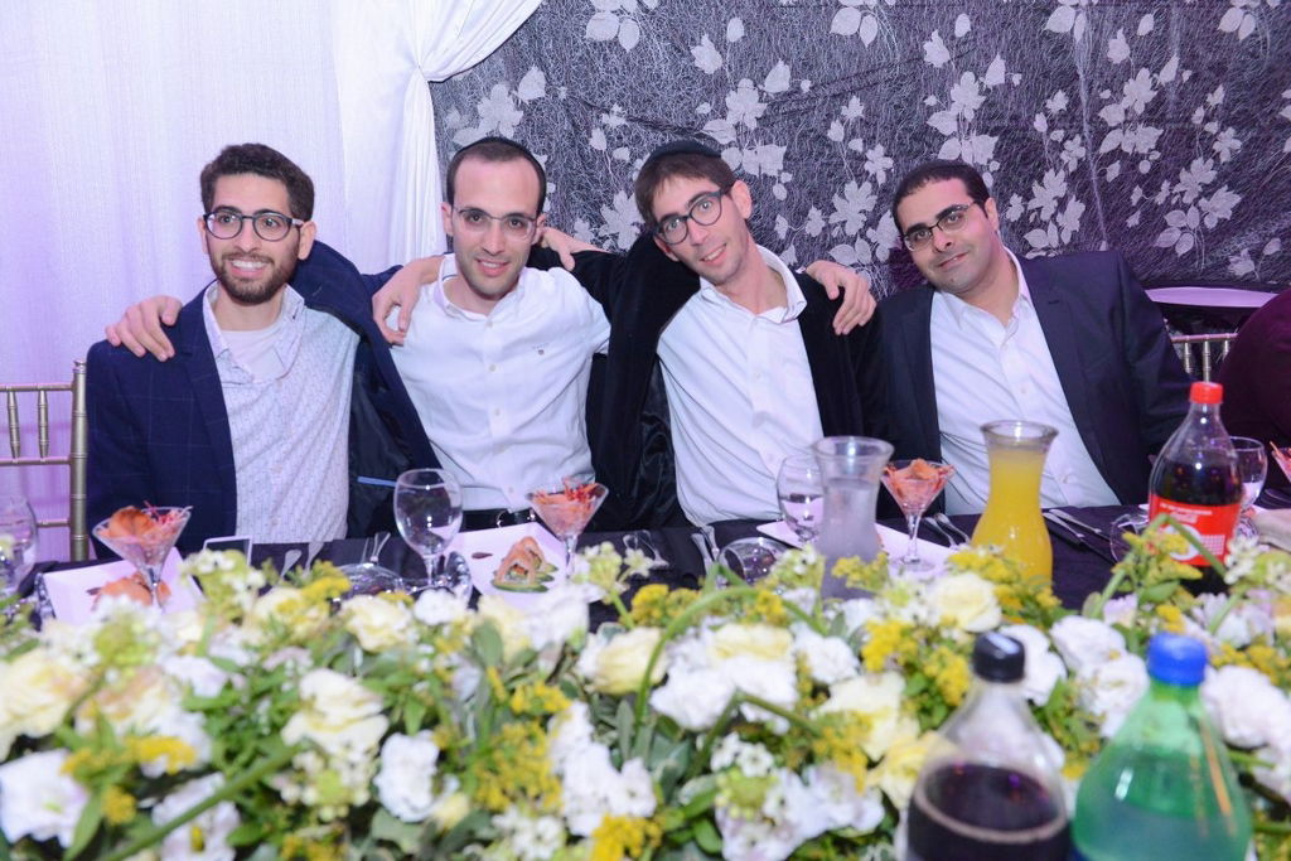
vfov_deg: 41.1
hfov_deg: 58.7
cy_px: 430
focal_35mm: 32
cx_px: 646
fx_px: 1148
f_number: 5
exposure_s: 1/80
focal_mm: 32
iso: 3200
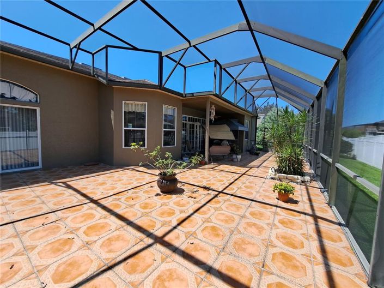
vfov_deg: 89.9
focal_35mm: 13
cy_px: 144
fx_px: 144
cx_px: 192
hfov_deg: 106.2
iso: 50
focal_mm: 1.74
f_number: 2.2
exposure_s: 1/623
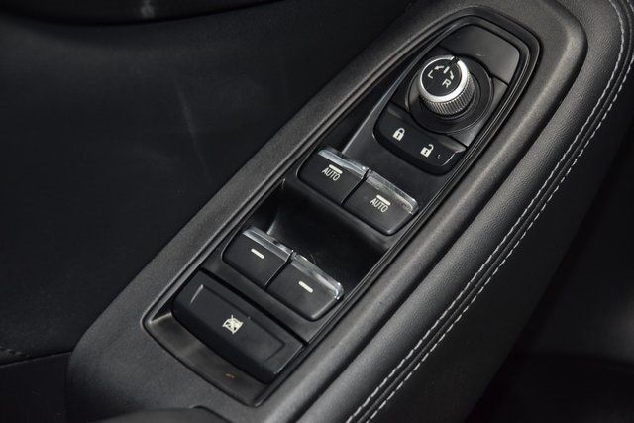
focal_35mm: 105
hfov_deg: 19.5
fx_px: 1849
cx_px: 317
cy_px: 212
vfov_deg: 13.0
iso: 1600
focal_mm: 70
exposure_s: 1/60
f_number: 4.5
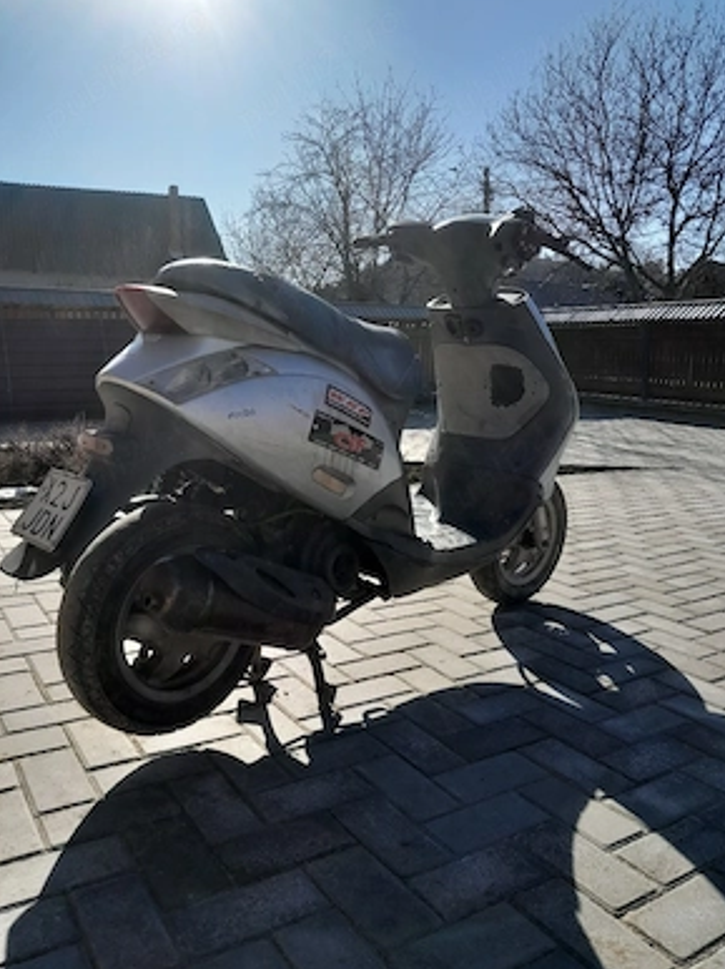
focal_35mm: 28
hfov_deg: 49.7
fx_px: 783
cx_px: 369
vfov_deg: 63.5
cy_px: 492
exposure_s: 1/526
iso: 40
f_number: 1.8
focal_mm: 4
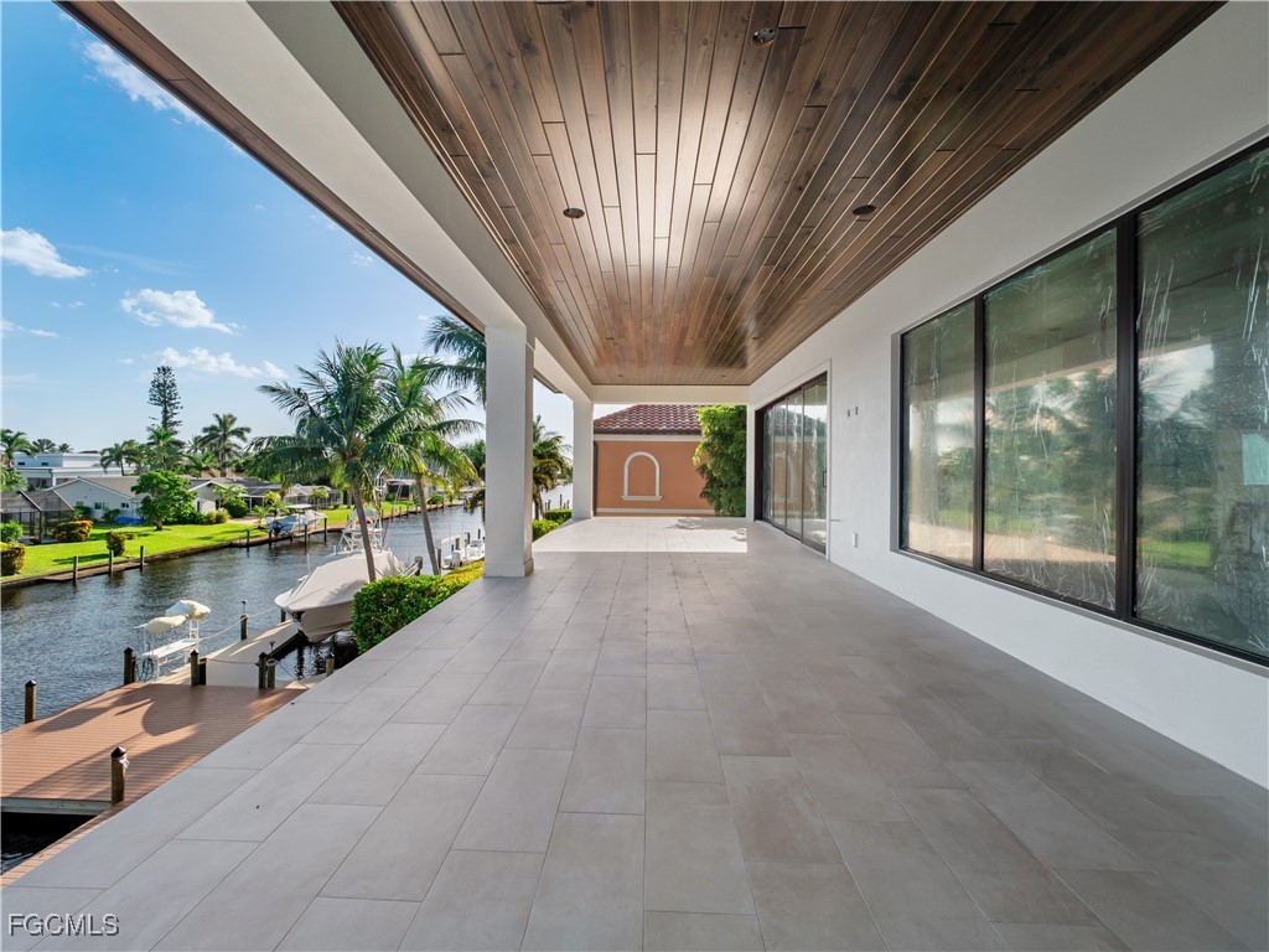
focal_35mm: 14
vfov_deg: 85.7
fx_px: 513
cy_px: 476
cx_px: 634
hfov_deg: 102.1
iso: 200
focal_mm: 7
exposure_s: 1/100
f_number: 7.1
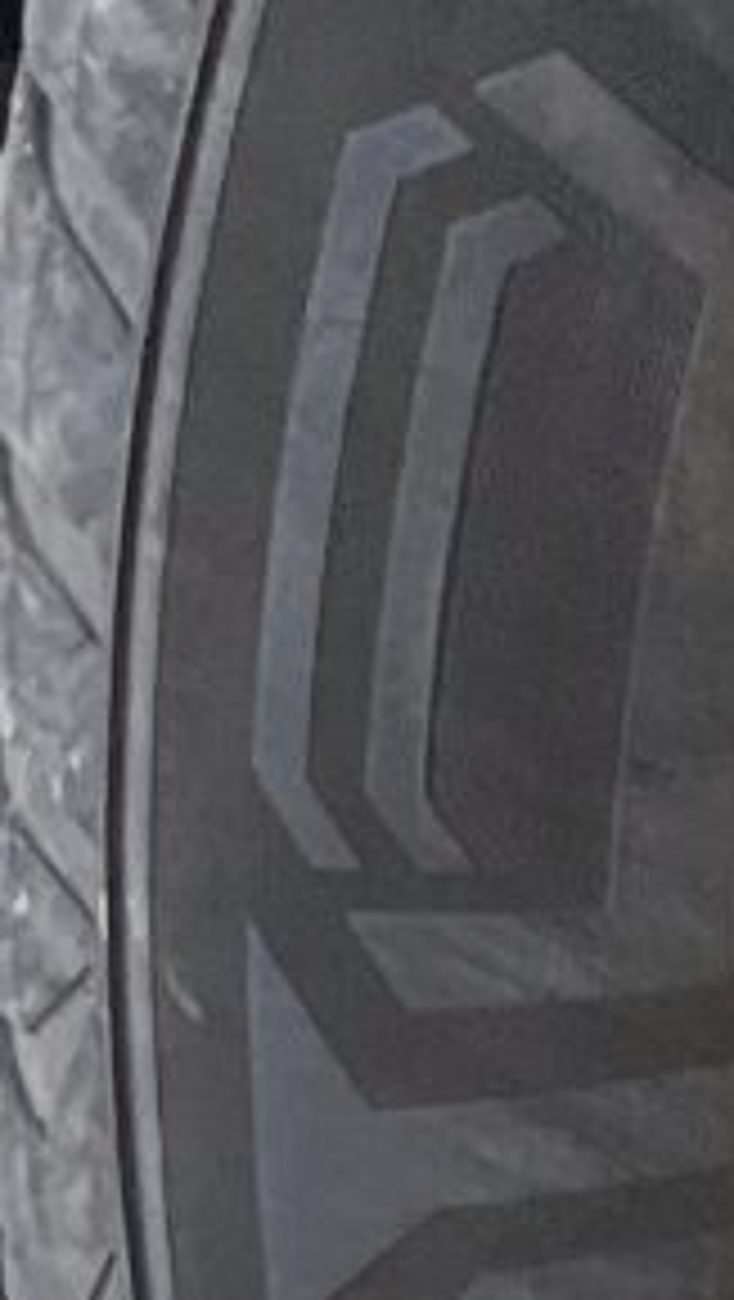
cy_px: 936
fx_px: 8667
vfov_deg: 8.6
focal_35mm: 251
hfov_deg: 4.0
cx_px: 4503
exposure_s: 1/121
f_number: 1.6
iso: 125
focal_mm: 5.1
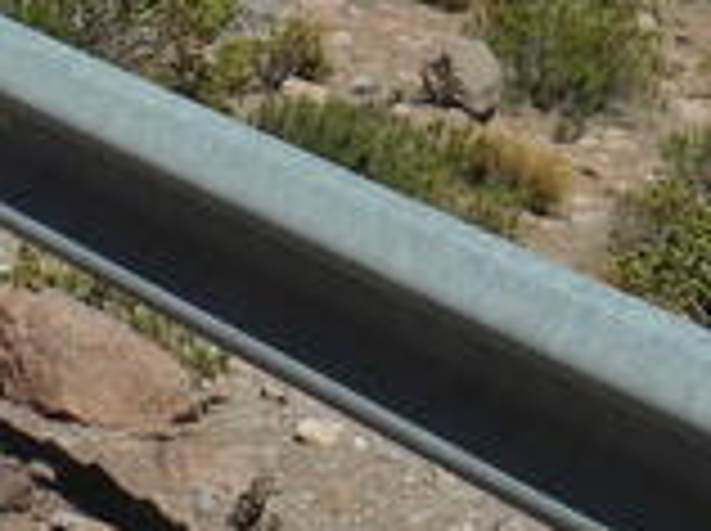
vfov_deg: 7.5
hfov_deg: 10.9
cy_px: -792
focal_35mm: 182
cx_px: 356
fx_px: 3733
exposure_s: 1/800
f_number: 5
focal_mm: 6
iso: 100
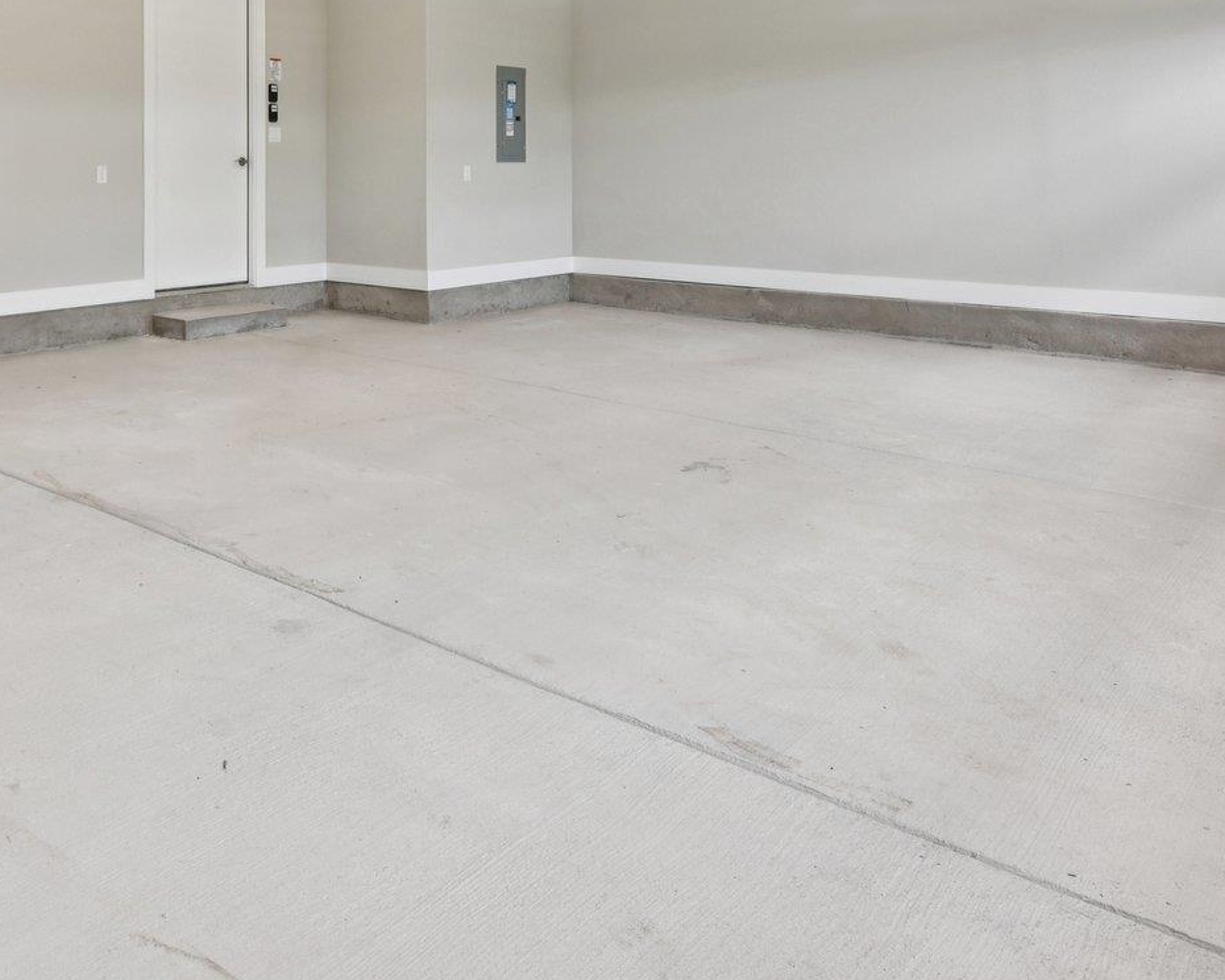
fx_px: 1124
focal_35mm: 31
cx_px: 362
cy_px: 167
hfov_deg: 55.4
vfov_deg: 44.3
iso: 200
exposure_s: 1/15
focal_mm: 15
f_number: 8
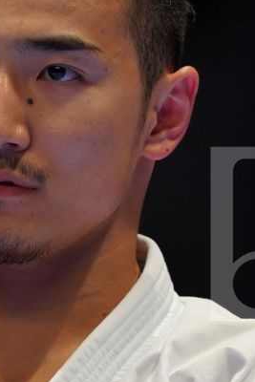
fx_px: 19107
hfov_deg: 0.8
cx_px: -24
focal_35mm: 1800
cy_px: 234
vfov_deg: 1.1
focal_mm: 400
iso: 800
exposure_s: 1/500
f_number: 2.8
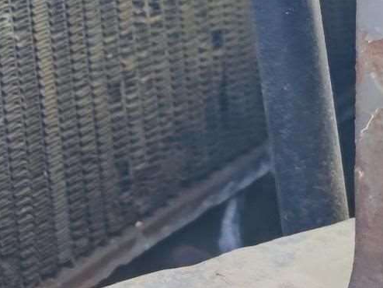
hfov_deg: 13.3
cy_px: -327
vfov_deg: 10.0
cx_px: -278
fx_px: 1494
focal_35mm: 135
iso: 50
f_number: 1.6
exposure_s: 1/189
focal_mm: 5.58
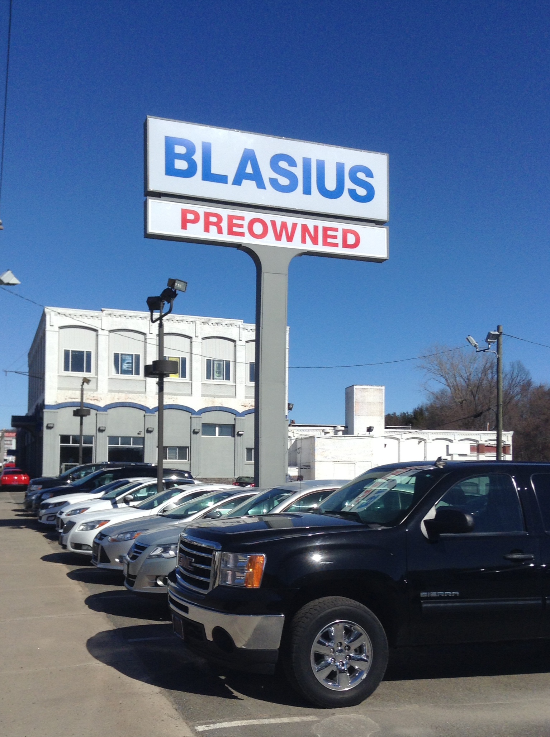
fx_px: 701
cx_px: 275
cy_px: 368
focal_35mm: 33
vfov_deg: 55.4
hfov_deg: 42.8
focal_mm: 3.3
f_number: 2.4
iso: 32
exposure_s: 1/2639
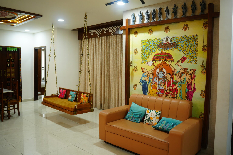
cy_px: 78
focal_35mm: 28
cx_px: 116
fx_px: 181
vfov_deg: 46.4
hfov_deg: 65.5
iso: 800
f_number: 2.8
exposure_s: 1/125
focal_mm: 28
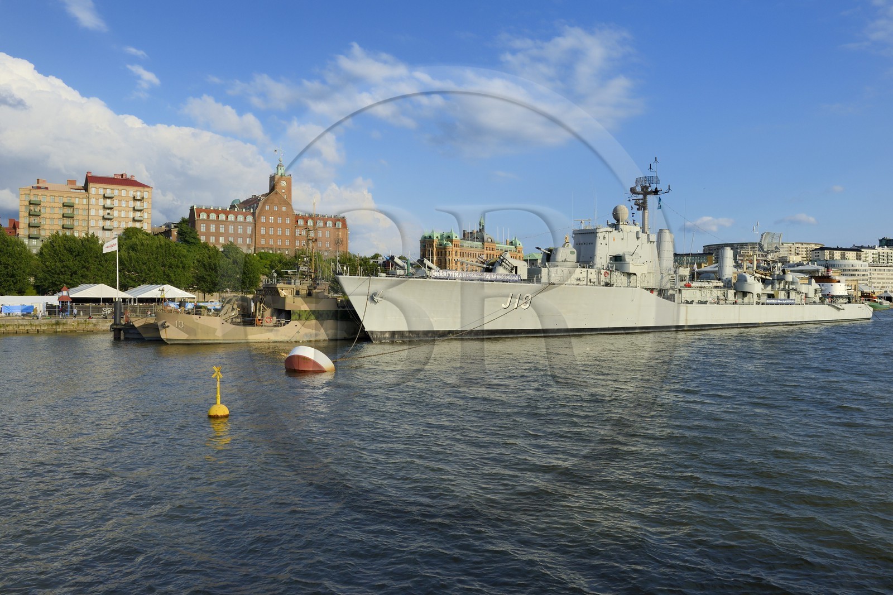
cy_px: 298
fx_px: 645
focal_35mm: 26
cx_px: 446
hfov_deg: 69.4
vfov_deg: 49.5
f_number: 11
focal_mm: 26
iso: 200
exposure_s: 1/400
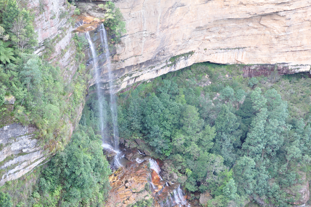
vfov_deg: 20.1
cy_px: 104
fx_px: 582
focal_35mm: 68
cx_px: 156
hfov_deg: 29.9
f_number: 8
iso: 640
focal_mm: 45
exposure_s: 1/60
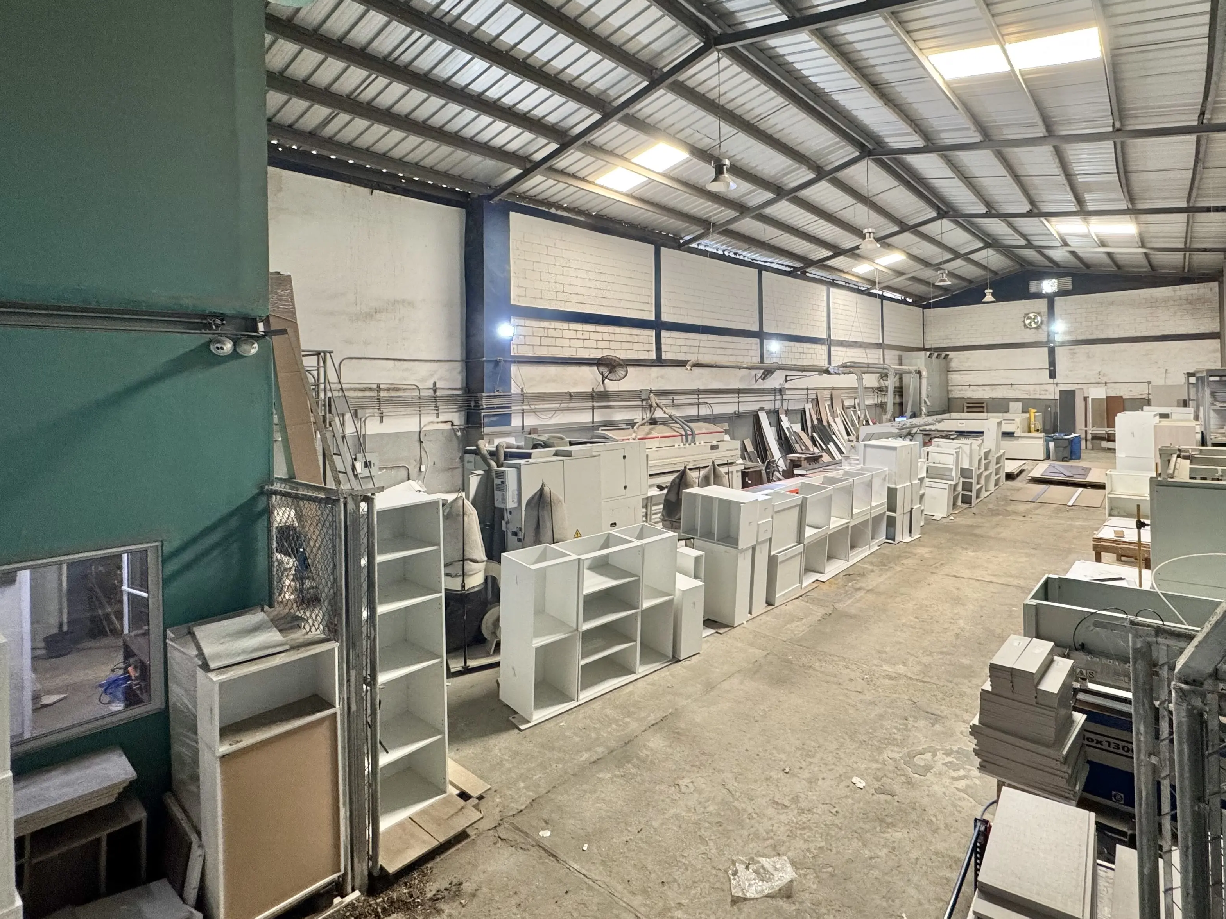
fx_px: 638
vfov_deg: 71.1
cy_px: 387
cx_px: 734
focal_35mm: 18
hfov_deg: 86.7
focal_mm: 2.22
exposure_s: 1/60
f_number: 2.2
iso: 200
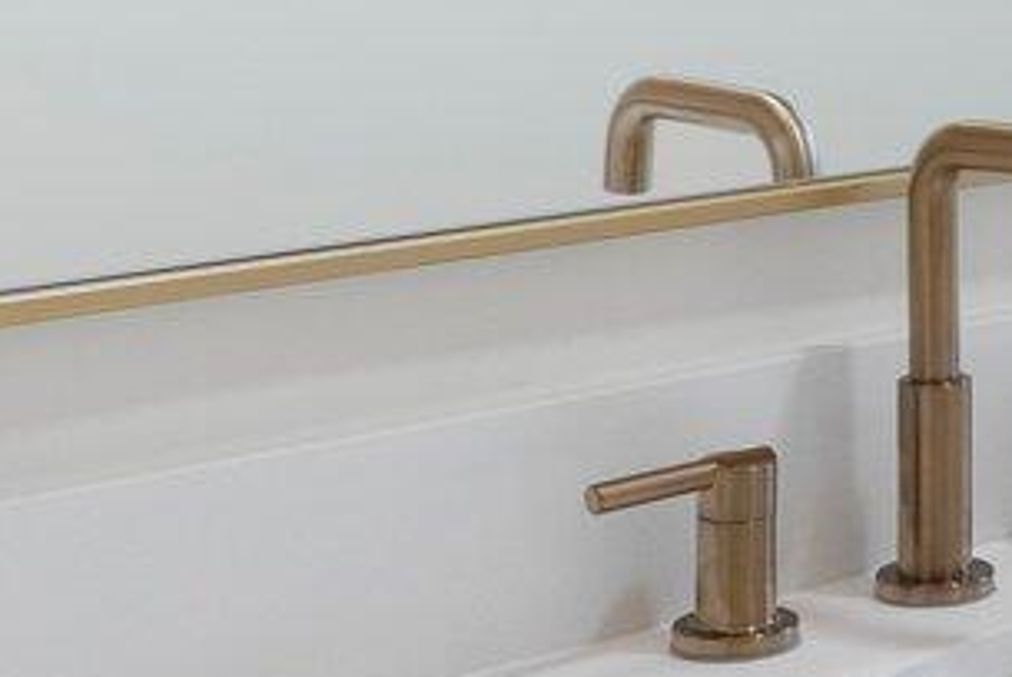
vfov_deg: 11.6
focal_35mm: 114
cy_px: -300
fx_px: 3208
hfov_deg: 15.8
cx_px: 1692
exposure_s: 1/3
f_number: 8
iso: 800
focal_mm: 17
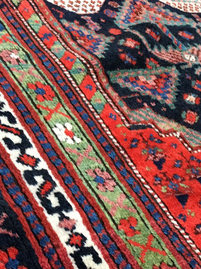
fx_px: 511
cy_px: 150
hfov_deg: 21.4
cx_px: -4
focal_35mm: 66
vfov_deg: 29.4
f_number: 2.2
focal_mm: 4.15
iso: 125
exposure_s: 1/33
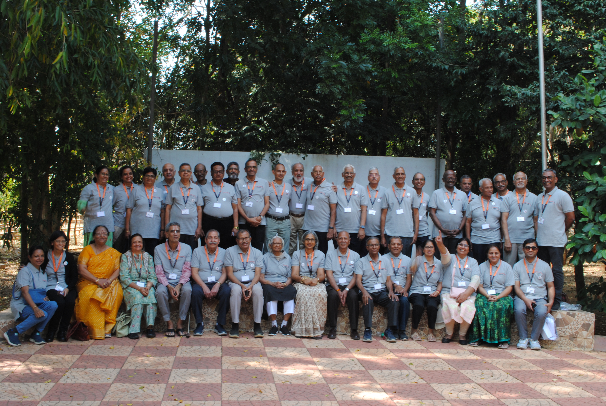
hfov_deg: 53.1
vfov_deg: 37.0
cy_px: 203
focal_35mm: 36
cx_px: 303
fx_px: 607
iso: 200
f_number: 16
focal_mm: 24
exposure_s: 1/13
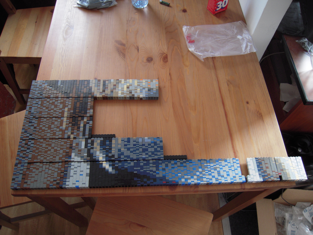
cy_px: 118
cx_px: 156
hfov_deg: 63.4
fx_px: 253
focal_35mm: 28
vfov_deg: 49.7
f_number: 2.7
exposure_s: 1/30
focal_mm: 5
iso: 200
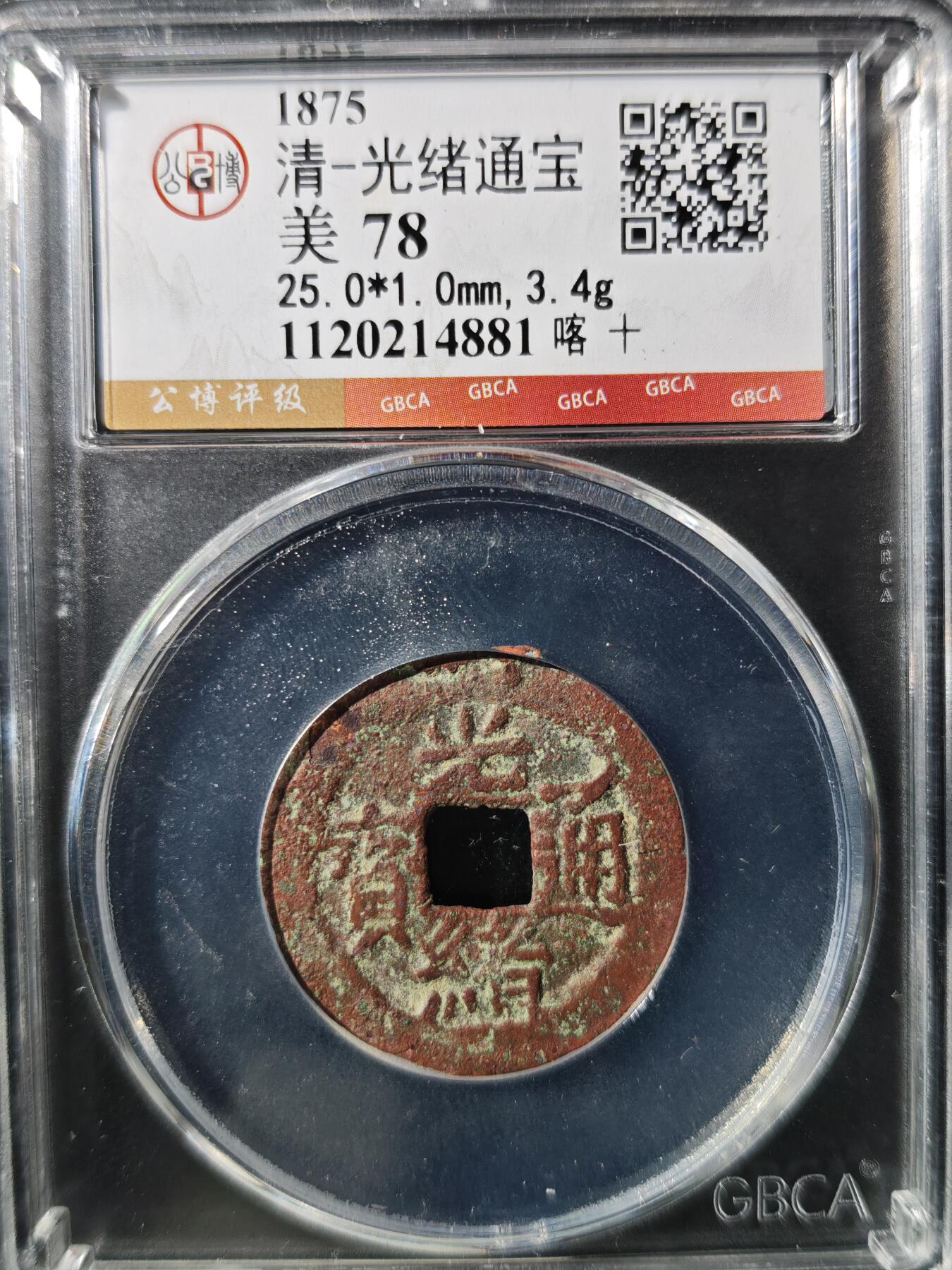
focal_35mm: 41
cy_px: 635
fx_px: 1503
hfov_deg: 35.1
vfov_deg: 45.8
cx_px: 476
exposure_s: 1/103
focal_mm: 5.85
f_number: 1.63
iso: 64
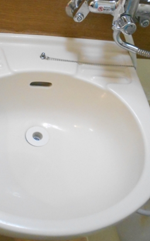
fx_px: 281
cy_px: 78
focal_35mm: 43
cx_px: 48
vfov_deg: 45.4
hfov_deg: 29.6
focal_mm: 4.6
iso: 800
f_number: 3.2
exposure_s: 1/40
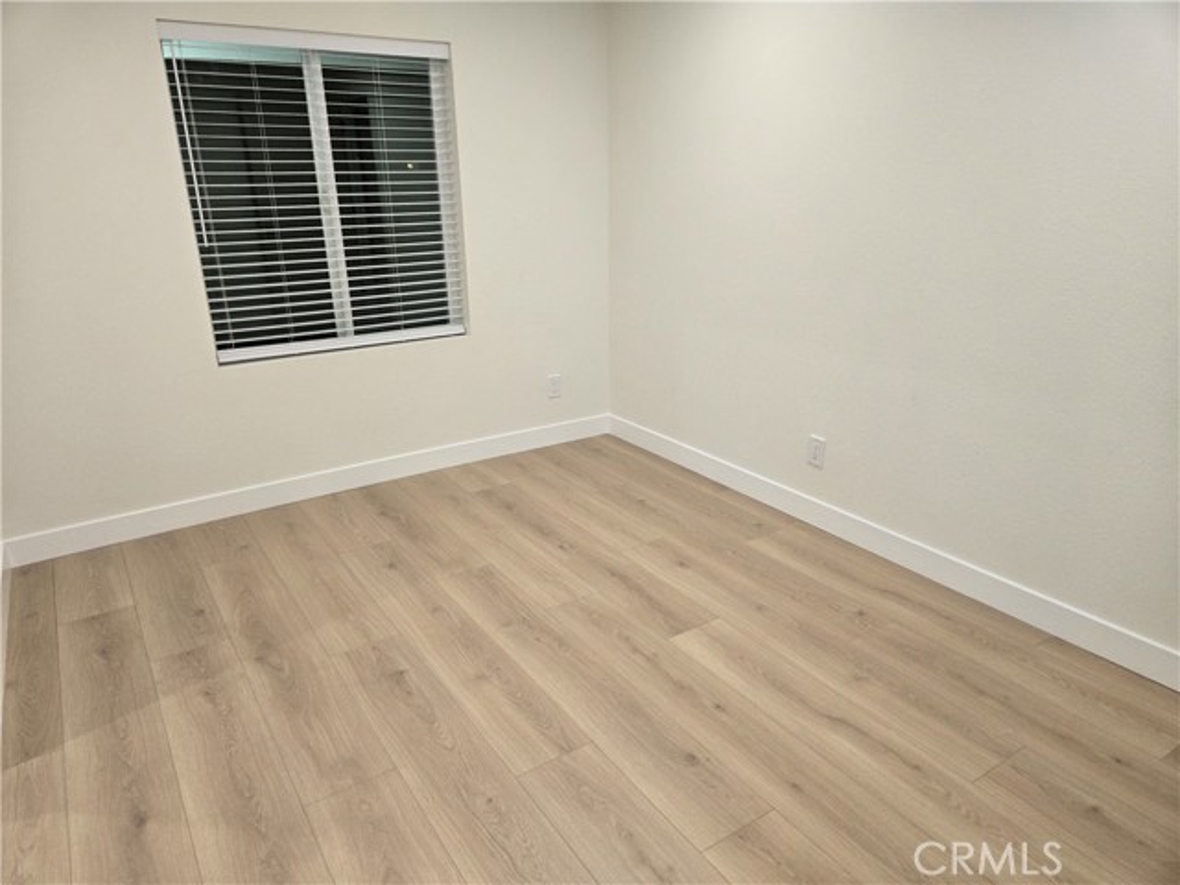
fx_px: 784
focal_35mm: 23
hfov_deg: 73.9
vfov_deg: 58.9
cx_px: 590
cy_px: 442
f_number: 1.8
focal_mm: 5.4
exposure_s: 1/60
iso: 100
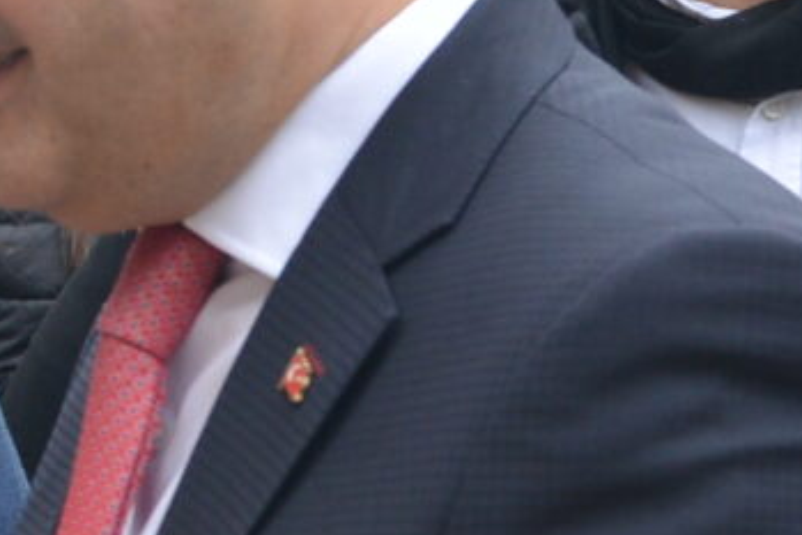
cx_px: -745
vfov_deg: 6.4
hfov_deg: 9.1
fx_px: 4747
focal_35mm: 213
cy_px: 502
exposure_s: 1/250
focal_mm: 29
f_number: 5.6
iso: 640
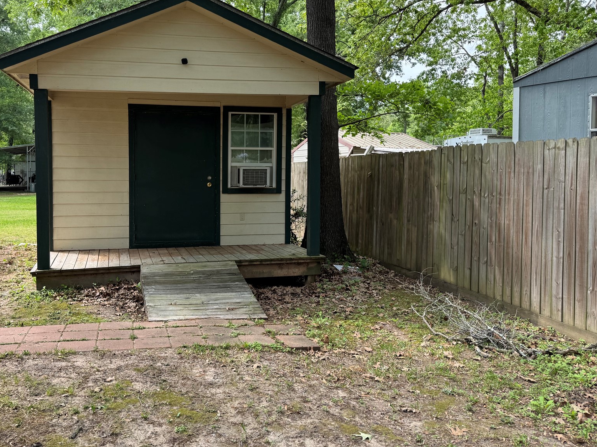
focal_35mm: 32
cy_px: 198
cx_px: 246
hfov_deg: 56.5
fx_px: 552
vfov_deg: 44.1
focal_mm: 6.76
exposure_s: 1/664
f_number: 1.78
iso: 80
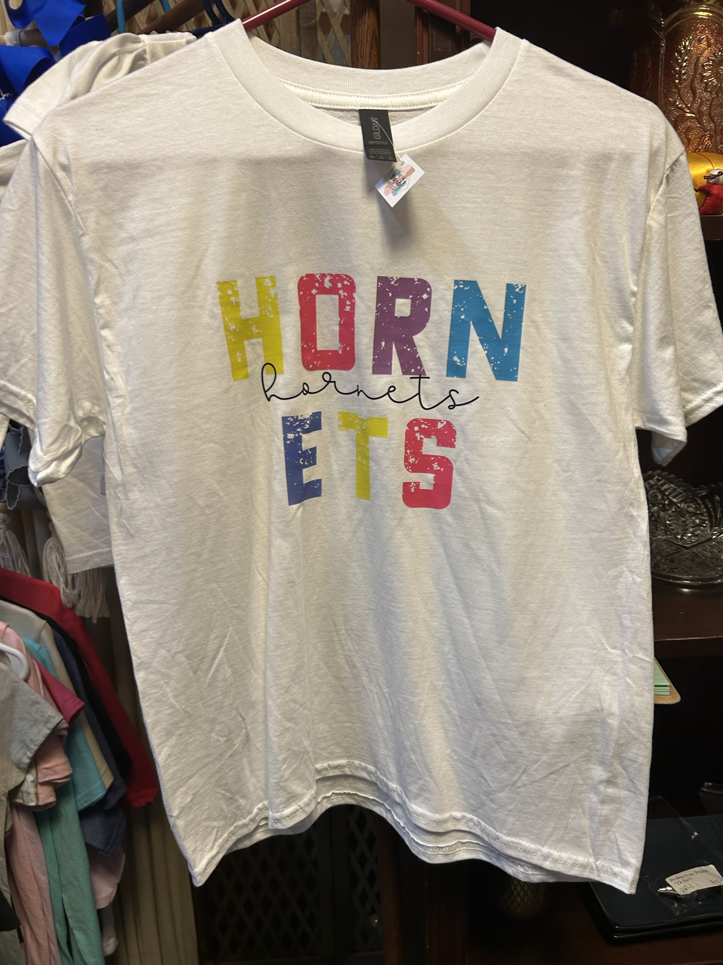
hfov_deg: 53.1
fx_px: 724
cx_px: 362
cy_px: 482
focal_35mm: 26
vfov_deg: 67.3
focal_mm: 5.7
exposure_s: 1/60
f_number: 1.5
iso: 125
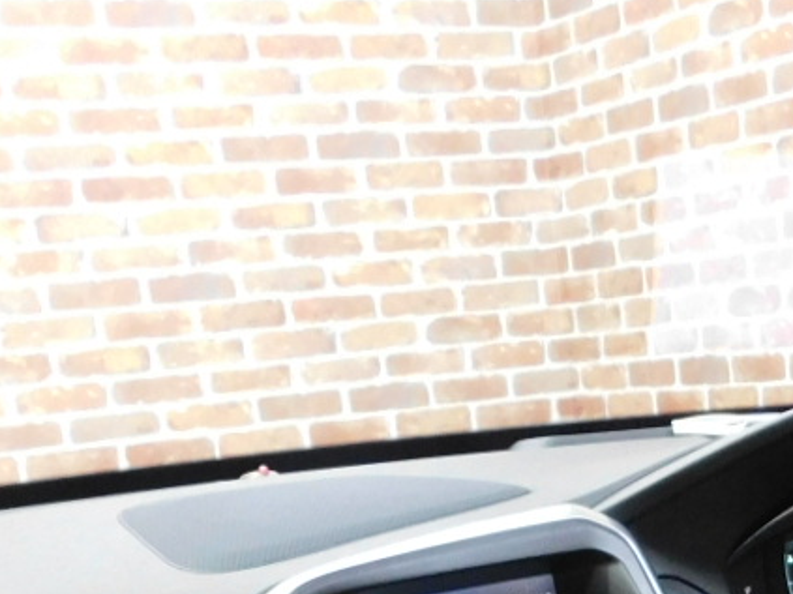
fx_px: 1992
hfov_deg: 22.2
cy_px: 1081
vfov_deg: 14.8
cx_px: 656
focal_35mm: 87
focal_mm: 4
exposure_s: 1/13
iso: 400
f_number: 3
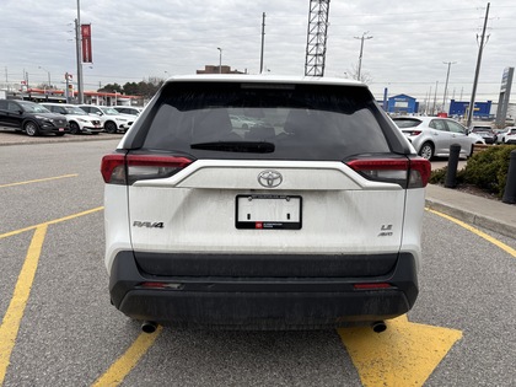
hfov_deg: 67.3
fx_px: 388
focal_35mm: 26
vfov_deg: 53.1
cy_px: 194
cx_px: 258
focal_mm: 5.96
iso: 50
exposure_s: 1/763
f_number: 1.6
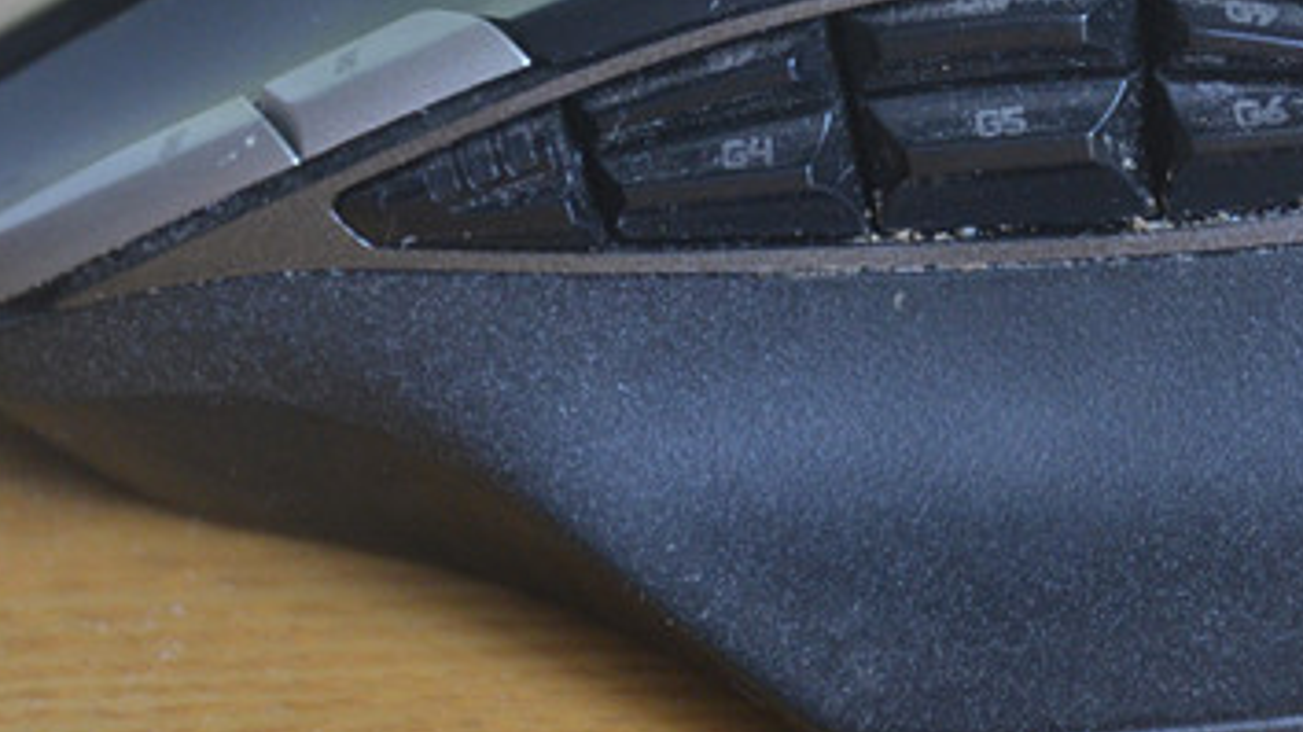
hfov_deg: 6.8
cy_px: 200
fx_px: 11020
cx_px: 1001
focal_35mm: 319
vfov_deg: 3.8
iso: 1400
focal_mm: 90
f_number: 5.6
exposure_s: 1/30
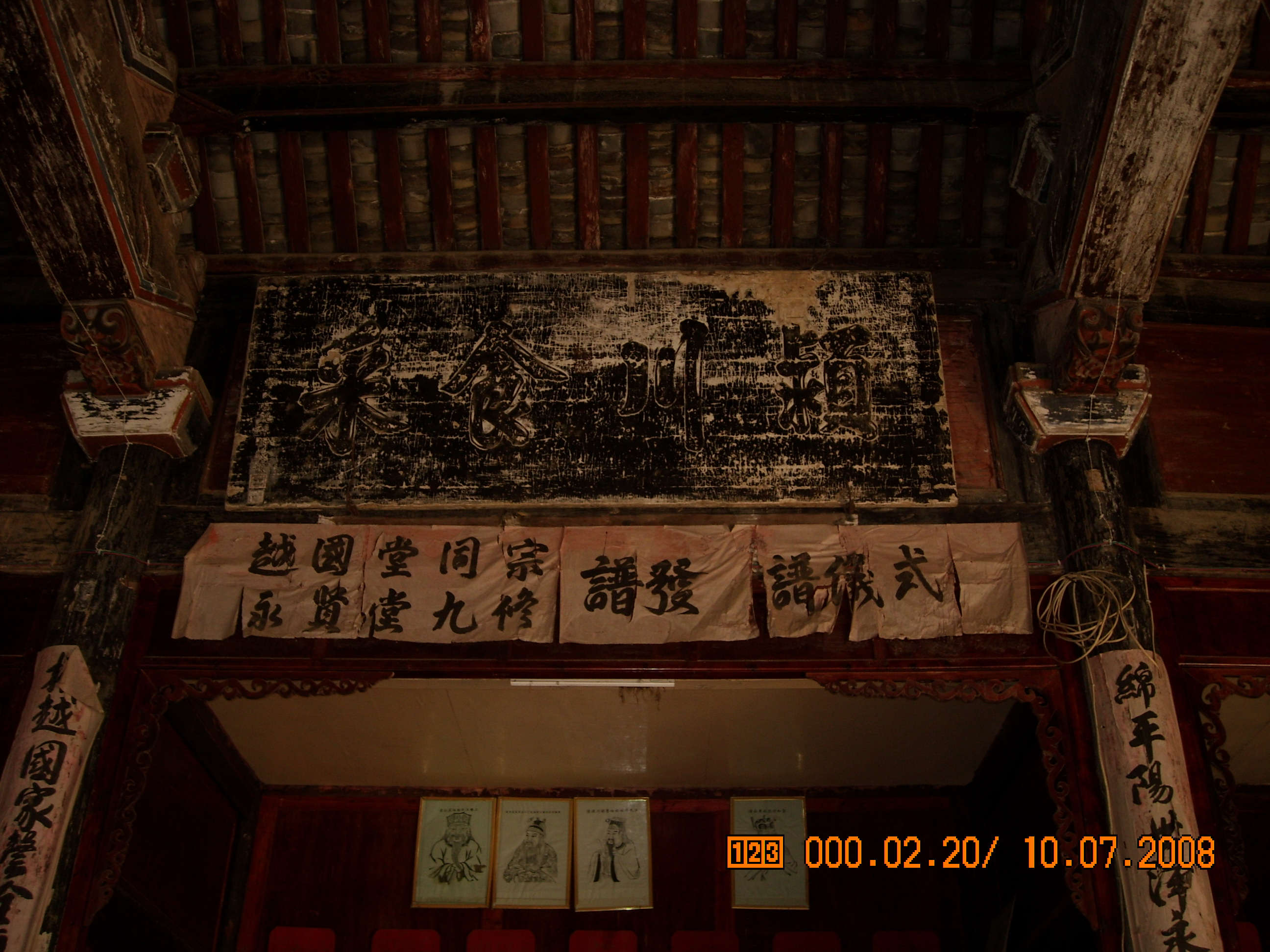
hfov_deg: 52.6
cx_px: 635
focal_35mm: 35
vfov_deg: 40.7
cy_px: 476
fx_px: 1284
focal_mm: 5.7
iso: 64
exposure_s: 1/30
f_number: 2.8
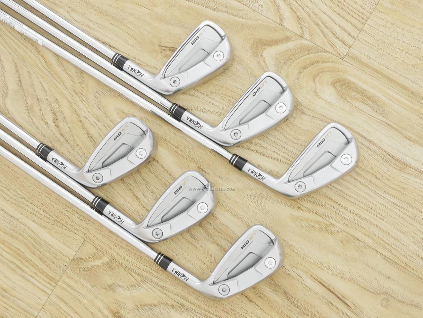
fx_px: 611
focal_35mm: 50
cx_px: 212
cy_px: 159
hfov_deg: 38.2
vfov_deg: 29.1
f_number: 4.5
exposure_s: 1/50
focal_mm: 25
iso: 1600
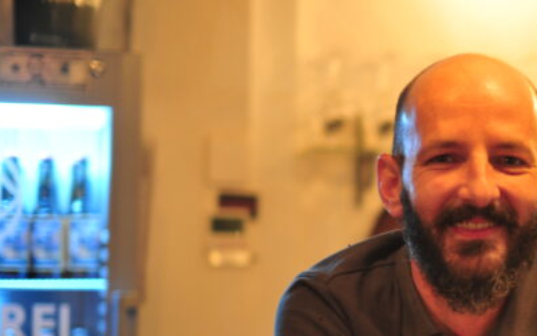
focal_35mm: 130
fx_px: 1903
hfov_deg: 15.6
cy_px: 306
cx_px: 593
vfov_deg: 10.0
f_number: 2.8
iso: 640
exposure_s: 1/30
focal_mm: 50
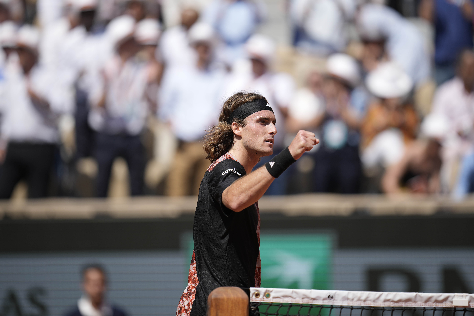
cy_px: 158
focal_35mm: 400
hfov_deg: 5.2
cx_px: 237
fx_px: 5266
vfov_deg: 3.4
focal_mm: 400
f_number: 2.8
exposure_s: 1/1600
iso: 100
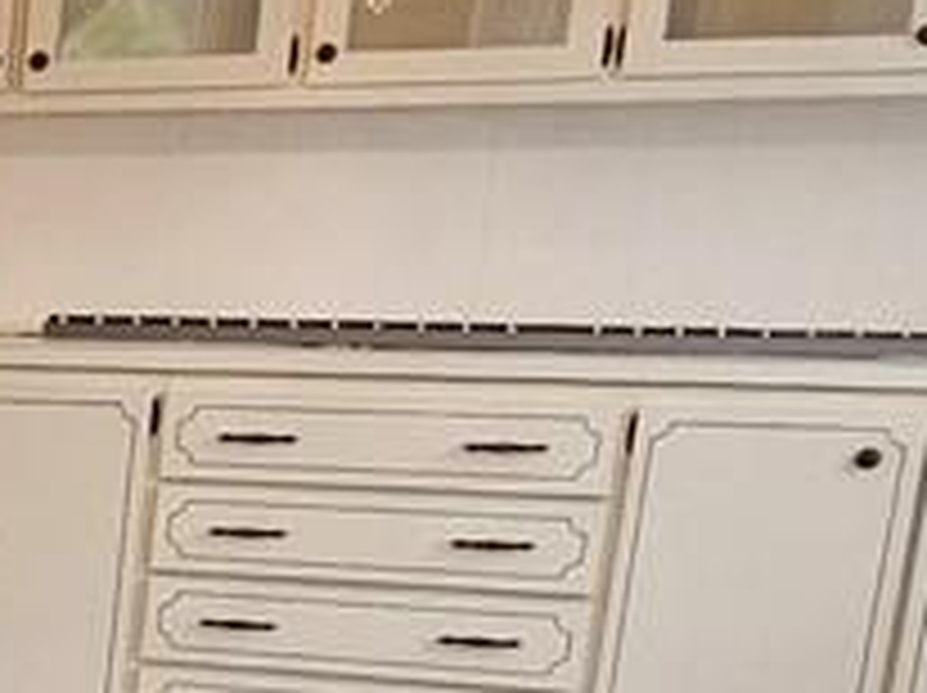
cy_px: 1094
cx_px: -1066
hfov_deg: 14.9
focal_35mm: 101
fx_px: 2702
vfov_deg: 13.6
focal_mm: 2.2
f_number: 2.2
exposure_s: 1/60
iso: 125
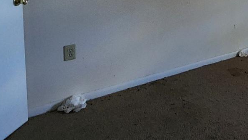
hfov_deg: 32.4
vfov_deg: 22.0
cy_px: -42
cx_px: 318
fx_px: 322
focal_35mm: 49
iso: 640
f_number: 2.2
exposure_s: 1/30
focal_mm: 2.2
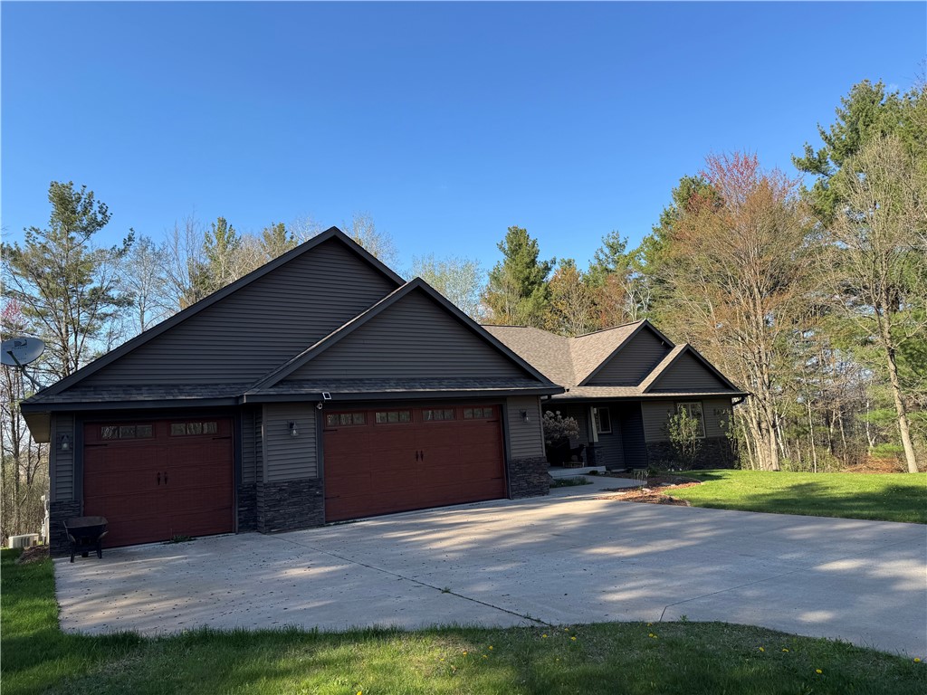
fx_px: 643
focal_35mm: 24
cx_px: 464
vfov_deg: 56.8
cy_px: 348
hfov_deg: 71.6
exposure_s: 1/1980
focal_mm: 6.76
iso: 80
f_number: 1.78
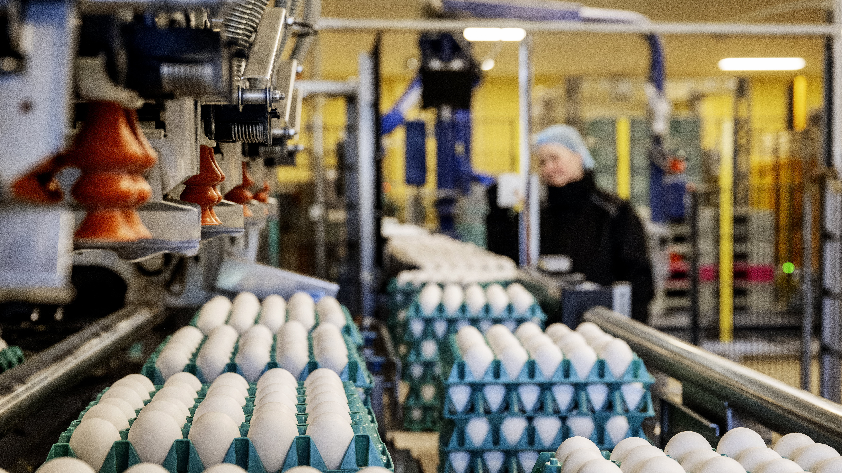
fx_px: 1116
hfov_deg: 41.3
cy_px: 261
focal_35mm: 50
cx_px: 417
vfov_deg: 23.9
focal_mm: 47
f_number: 4.5
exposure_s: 1/160
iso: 4000
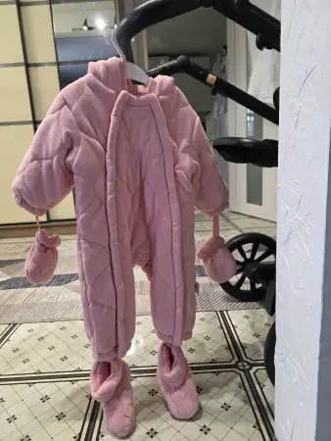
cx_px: 166
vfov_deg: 73.9
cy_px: 220
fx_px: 293
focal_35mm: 23
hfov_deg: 58.9
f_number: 1.7
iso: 320
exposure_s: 1/100
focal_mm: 6.3
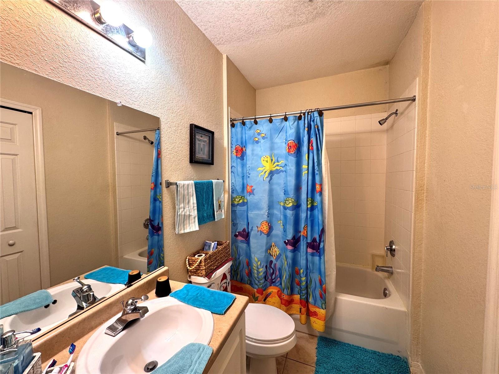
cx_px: 250
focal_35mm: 14
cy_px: 187
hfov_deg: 102.1
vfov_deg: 85.7
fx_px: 202
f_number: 2.2
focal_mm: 2.22
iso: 160
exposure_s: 1/60
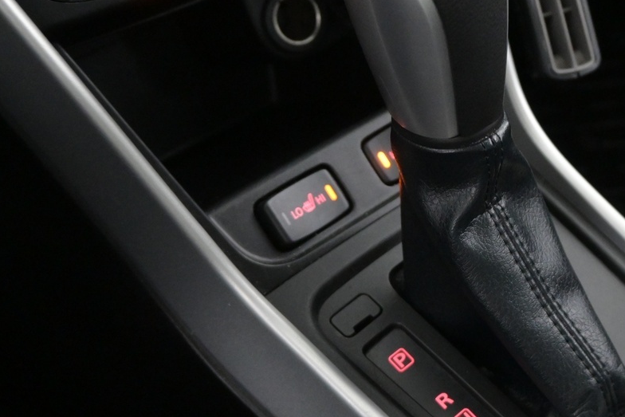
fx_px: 1103
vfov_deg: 21.3
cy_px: 147
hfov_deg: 30.9
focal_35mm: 64
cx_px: 491
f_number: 3.8
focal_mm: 20.5
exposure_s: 1/30
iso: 4000
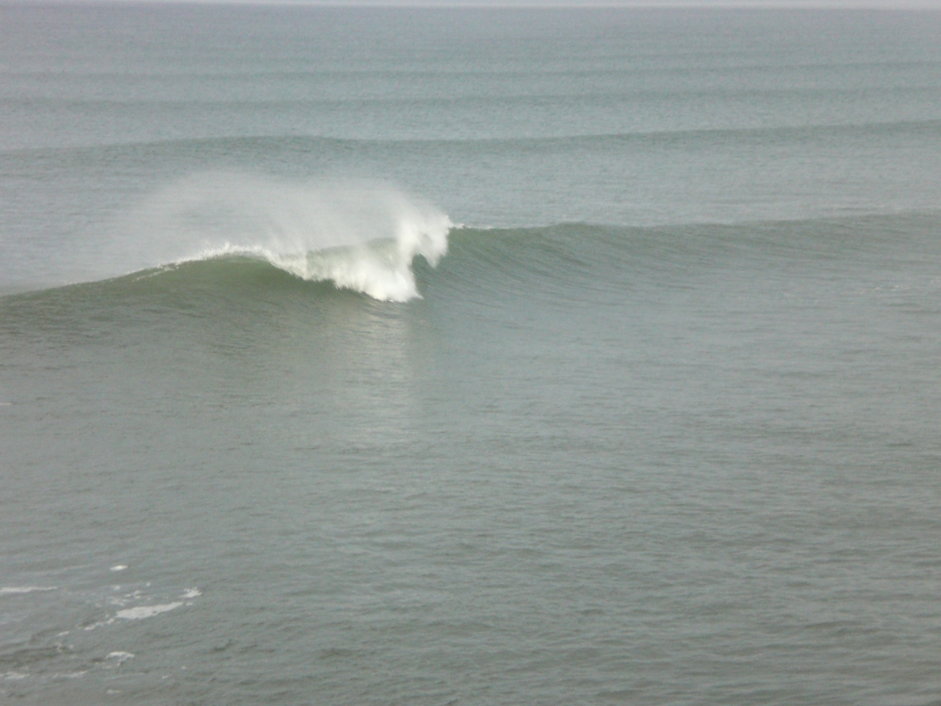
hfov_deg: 17.3
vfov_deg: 13.0
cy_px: 353
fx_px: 3099
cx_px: 470
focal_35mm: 114
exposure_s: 1/100
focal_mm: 18.9
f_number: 5.9
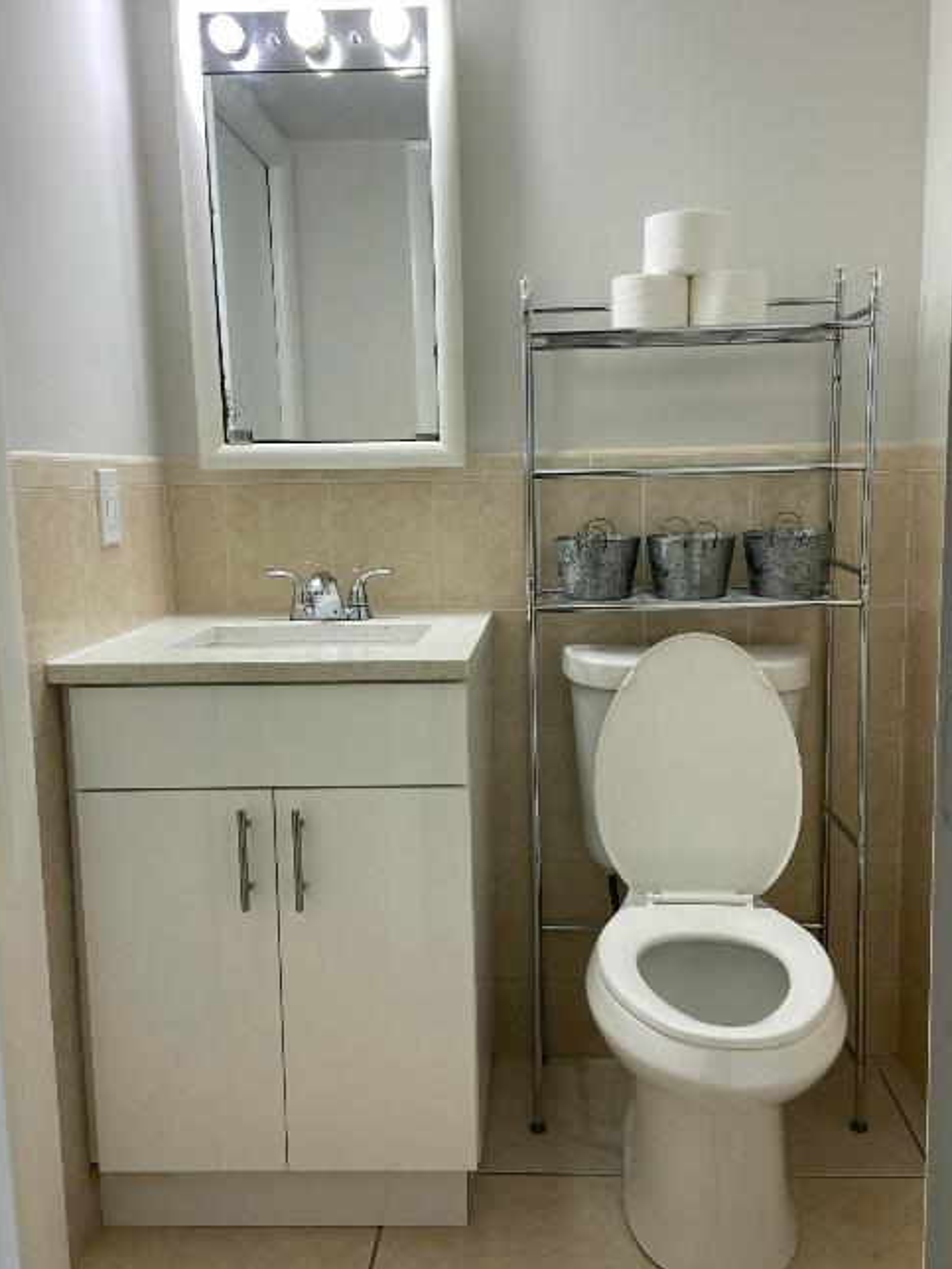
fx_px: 1137
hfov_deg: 45.4
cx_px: 510
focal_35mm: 31
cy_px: 627
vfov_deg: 58.3
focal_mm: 4.25
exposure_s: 1/120
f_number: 1.8
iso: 80
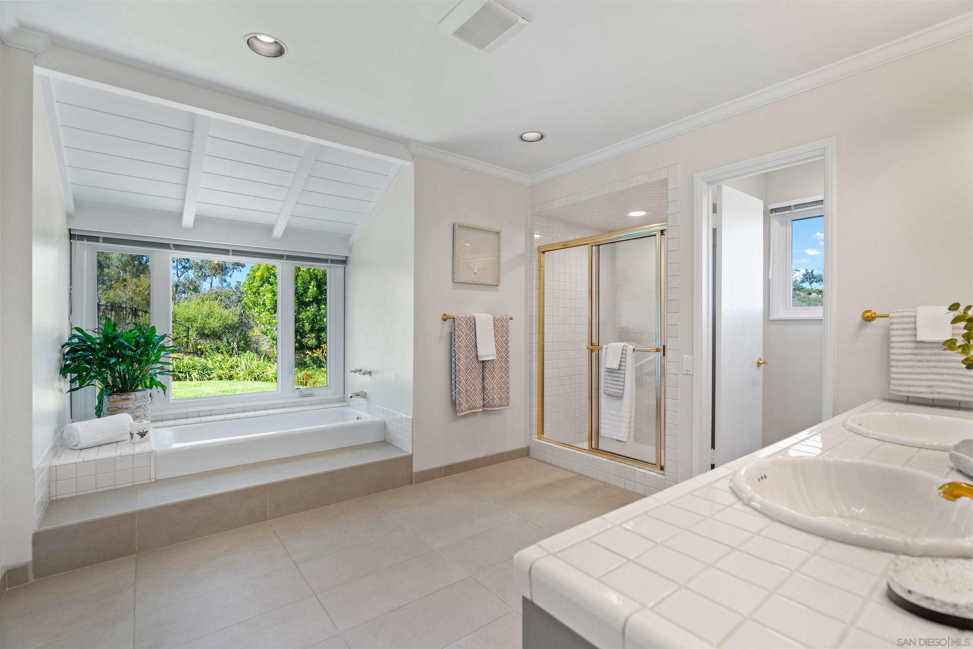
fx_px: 432
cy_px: 324
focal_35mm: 16
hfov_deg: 96.7
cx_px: 486
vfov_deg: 73.7
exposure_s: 1/10
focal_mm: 16
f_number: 5
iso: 250
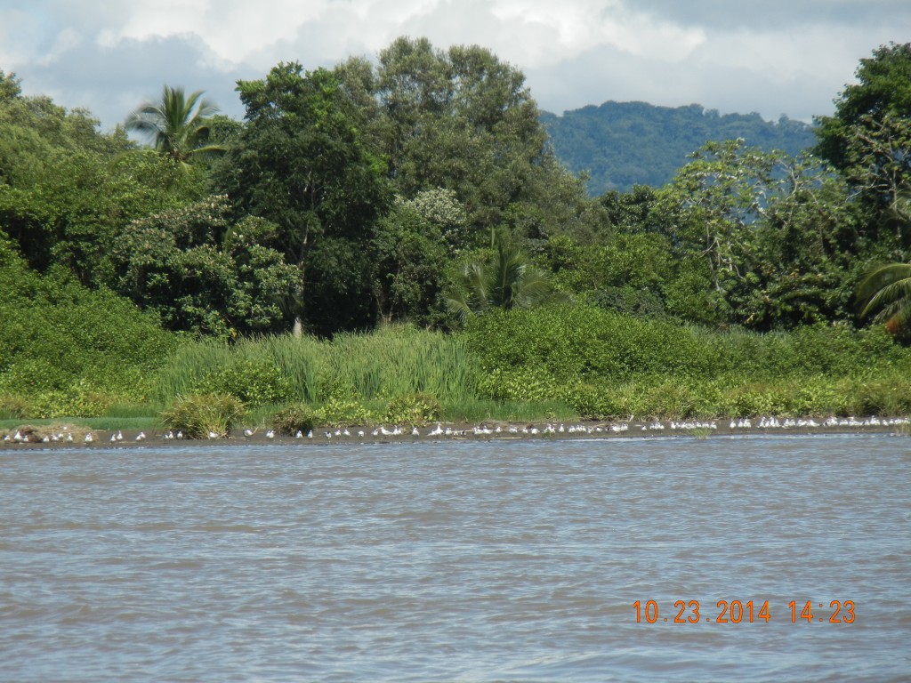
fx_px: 7895
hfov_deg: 6.6
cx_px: 456
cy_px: 342
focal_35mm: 300
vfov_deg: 5.0
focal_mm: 54
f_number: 5.6
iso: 160
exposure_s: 1/697
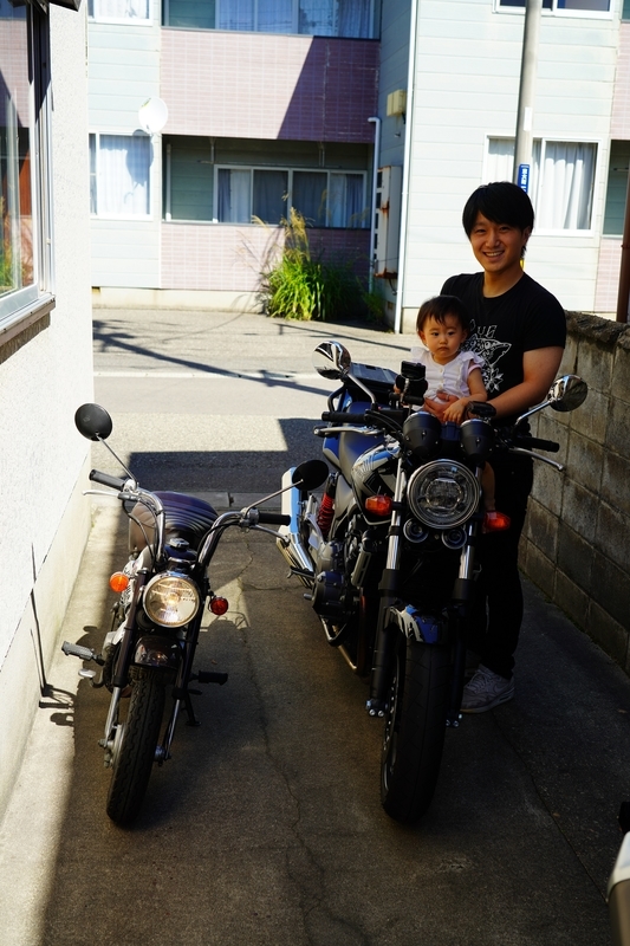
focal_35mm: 40
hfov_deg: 33.4
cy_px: 473
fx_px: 1050
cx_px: 315
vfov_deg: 48.5
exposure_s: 1/125
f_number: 5.6
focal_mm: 40
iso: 100
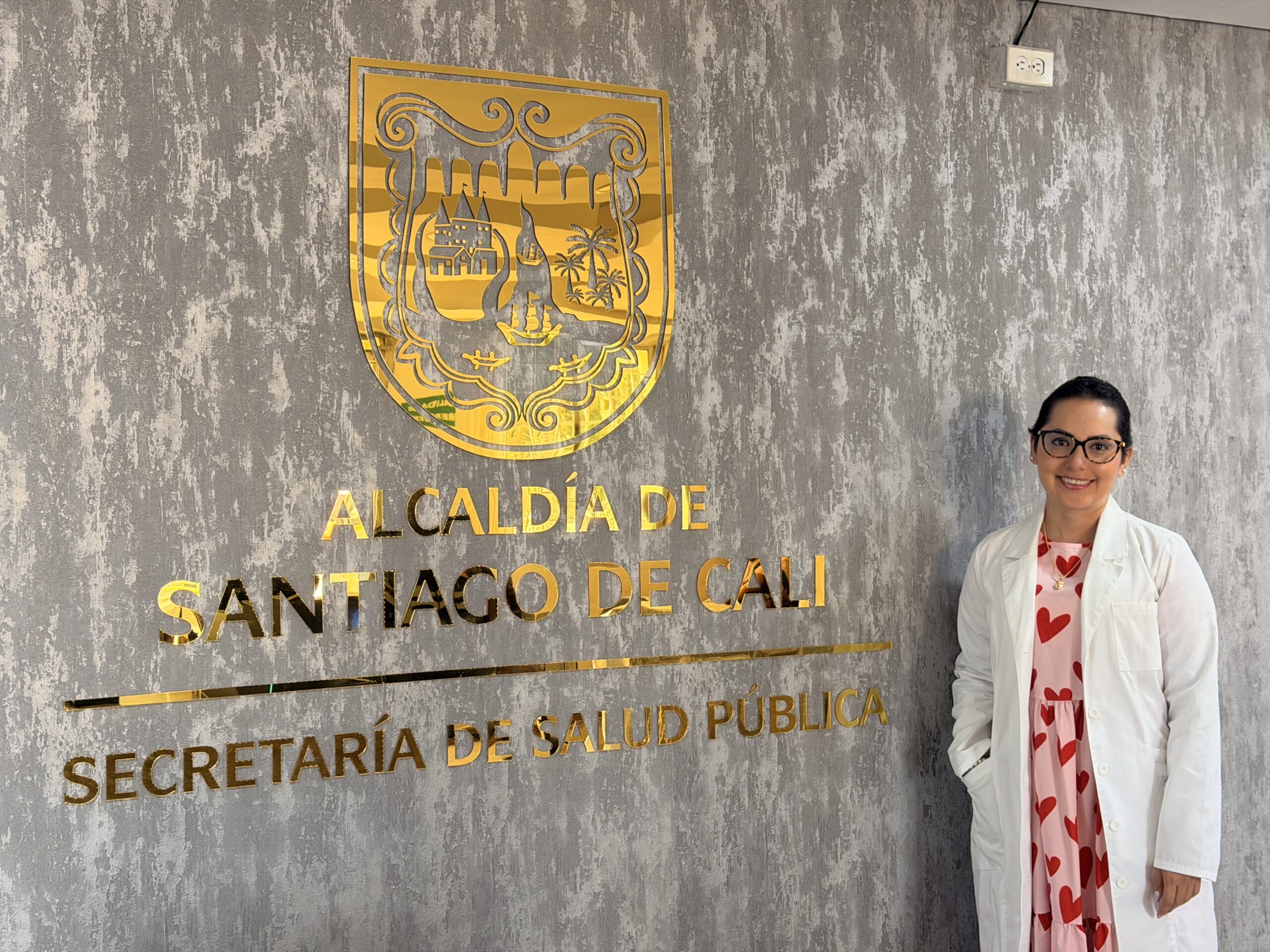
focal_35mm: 48
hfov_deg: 39.7
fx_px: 1761
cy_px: 476
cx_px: 635
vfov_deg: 30.3
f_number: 1.78
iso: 160
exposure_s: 1/60
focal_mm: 6.76
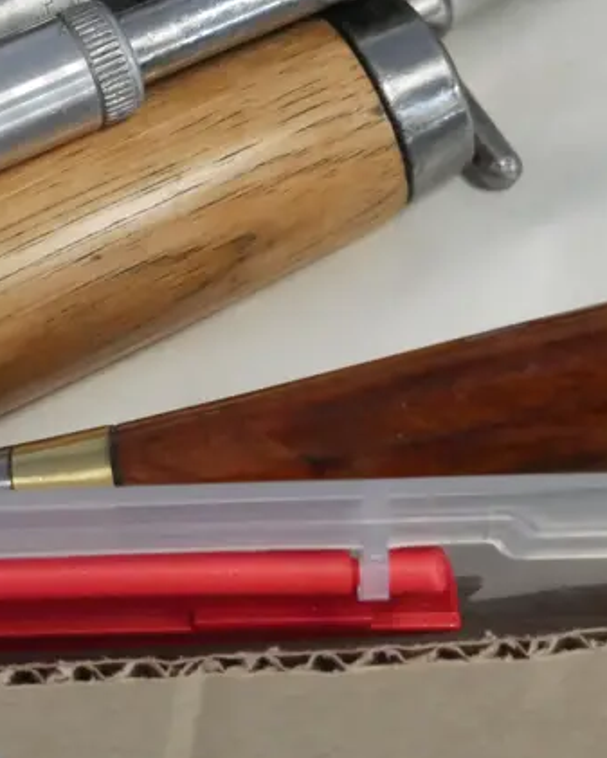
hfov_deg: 13.2
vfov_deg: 16.8
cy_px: 195
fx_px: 2559
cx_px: -104
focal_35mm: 114
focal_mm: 24
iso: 3200
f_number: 5.2
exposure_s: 1/60
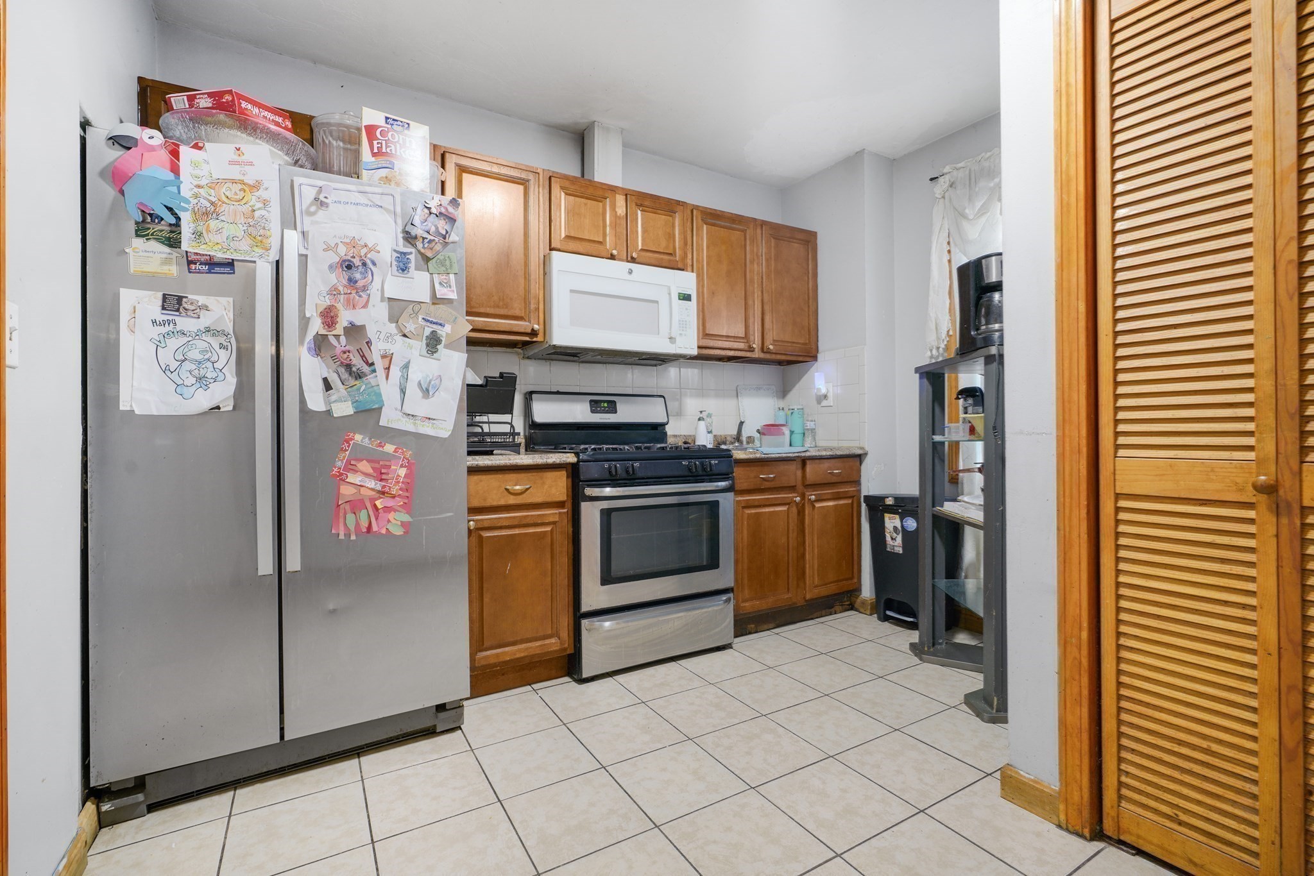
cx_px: 657
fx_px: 584
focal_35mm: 16
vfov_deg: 73.8
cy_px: 438
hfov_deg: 96.7
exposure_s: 1/3
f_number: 8
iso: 200
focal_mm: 16
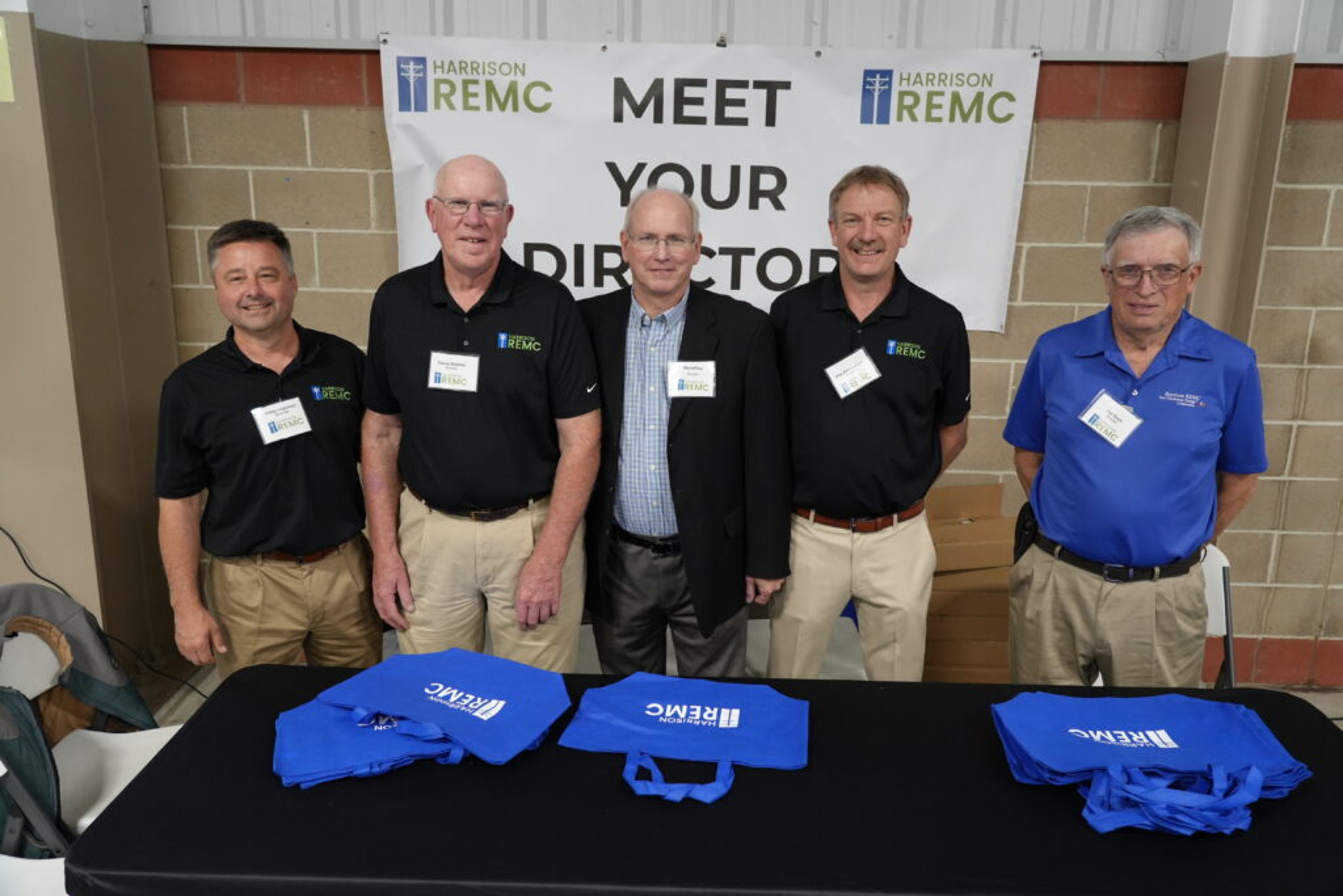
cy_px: 448
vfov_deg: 47.9
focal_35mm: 27
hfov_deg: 67.4
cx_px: 672
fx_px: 1007
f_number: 4
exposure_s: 1/160
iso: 3200
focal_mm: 27
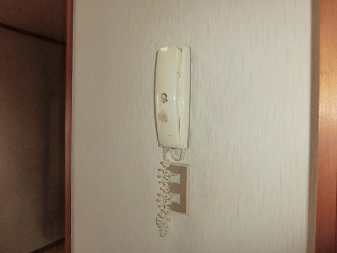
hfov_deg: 71.6
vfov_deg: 56.8
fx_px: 234
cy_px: 126
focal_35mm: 24
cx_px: 168
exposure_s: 1/40
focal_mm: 4.3
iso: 400
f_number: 3.2
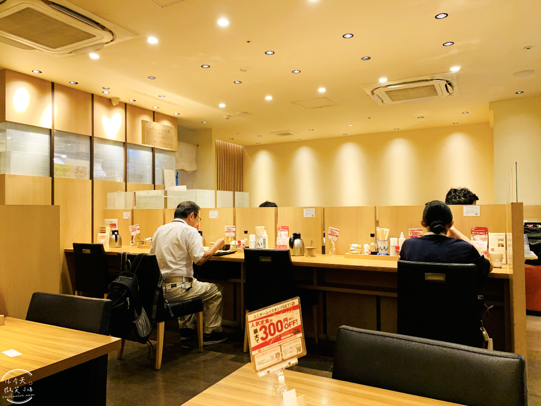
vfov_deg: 53.1
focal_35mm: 26
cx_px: 270
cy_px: 203
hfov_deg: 67.3
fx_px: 406
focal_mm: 4.25
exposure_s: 1/60
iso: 200
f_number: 1.8
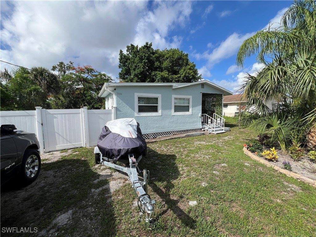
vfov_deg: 89.9
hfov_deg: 106.2
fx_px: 119
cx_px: 158
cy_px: 118
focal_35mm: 13
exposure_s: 1/1531
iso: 32
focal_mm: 1.57
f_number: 1.8
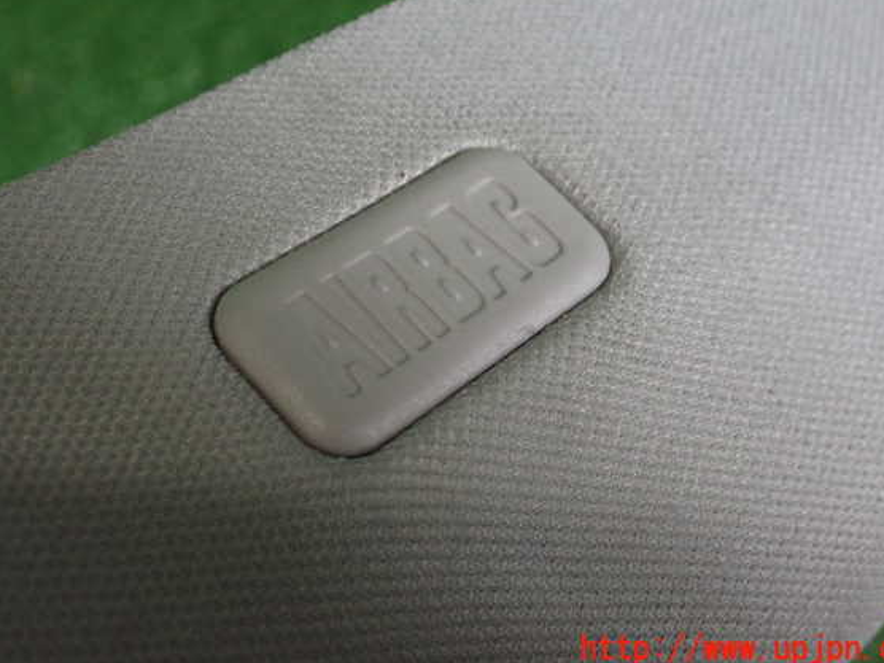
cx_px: 463
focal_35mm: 54
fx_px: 1379
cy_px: 312
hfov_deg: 35.5
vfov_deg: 27.0
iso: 1000
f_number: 3.2
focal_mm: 9.01
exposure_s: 1/200
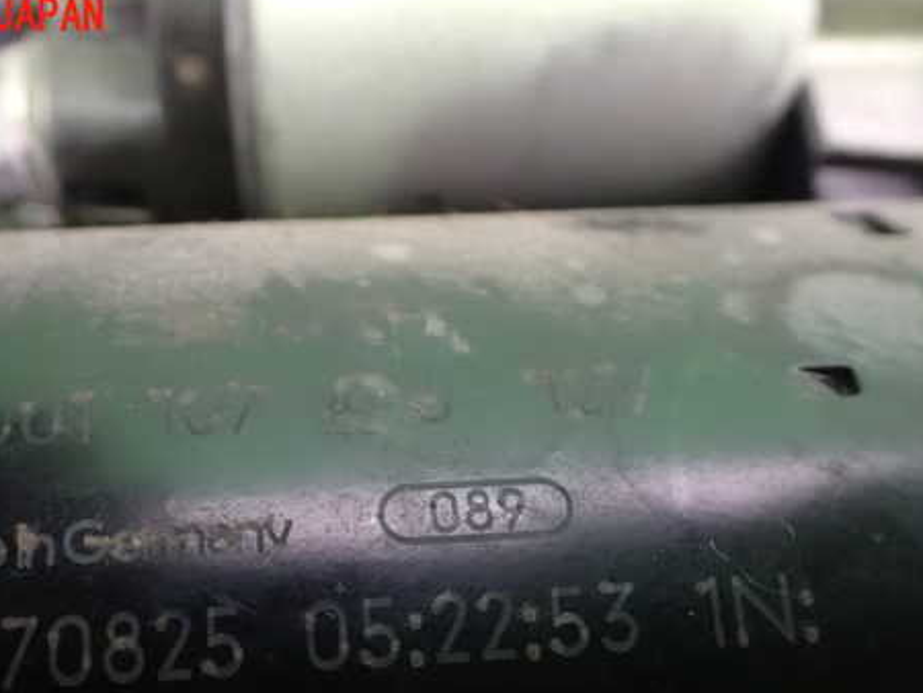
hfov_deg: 46.4
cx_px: 347
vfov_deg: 35.7
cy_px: 453
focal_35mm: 40
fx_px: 1067
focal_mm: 5.4
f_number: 2.3
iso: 1600
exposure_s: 1/30
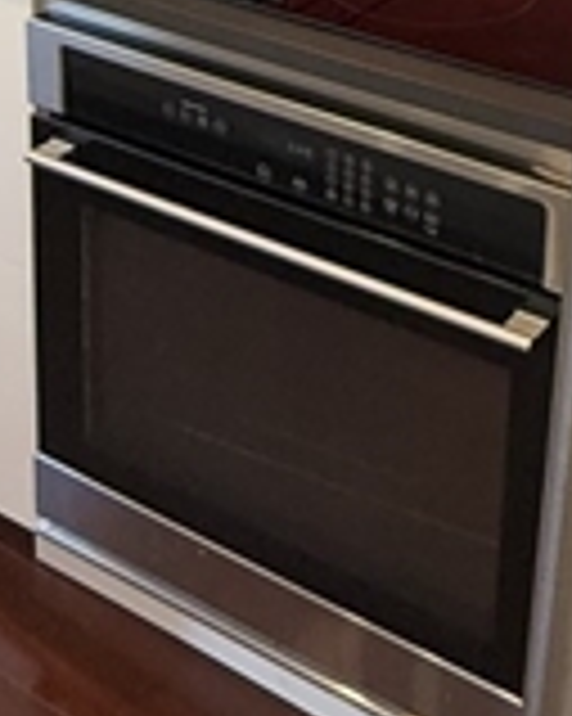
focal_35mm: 66
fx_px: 1398
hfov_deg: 22.3
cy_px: -203
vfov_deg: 25.1
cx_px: 558
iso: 250
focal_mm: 2.22
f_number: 2.2
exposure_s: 1/120
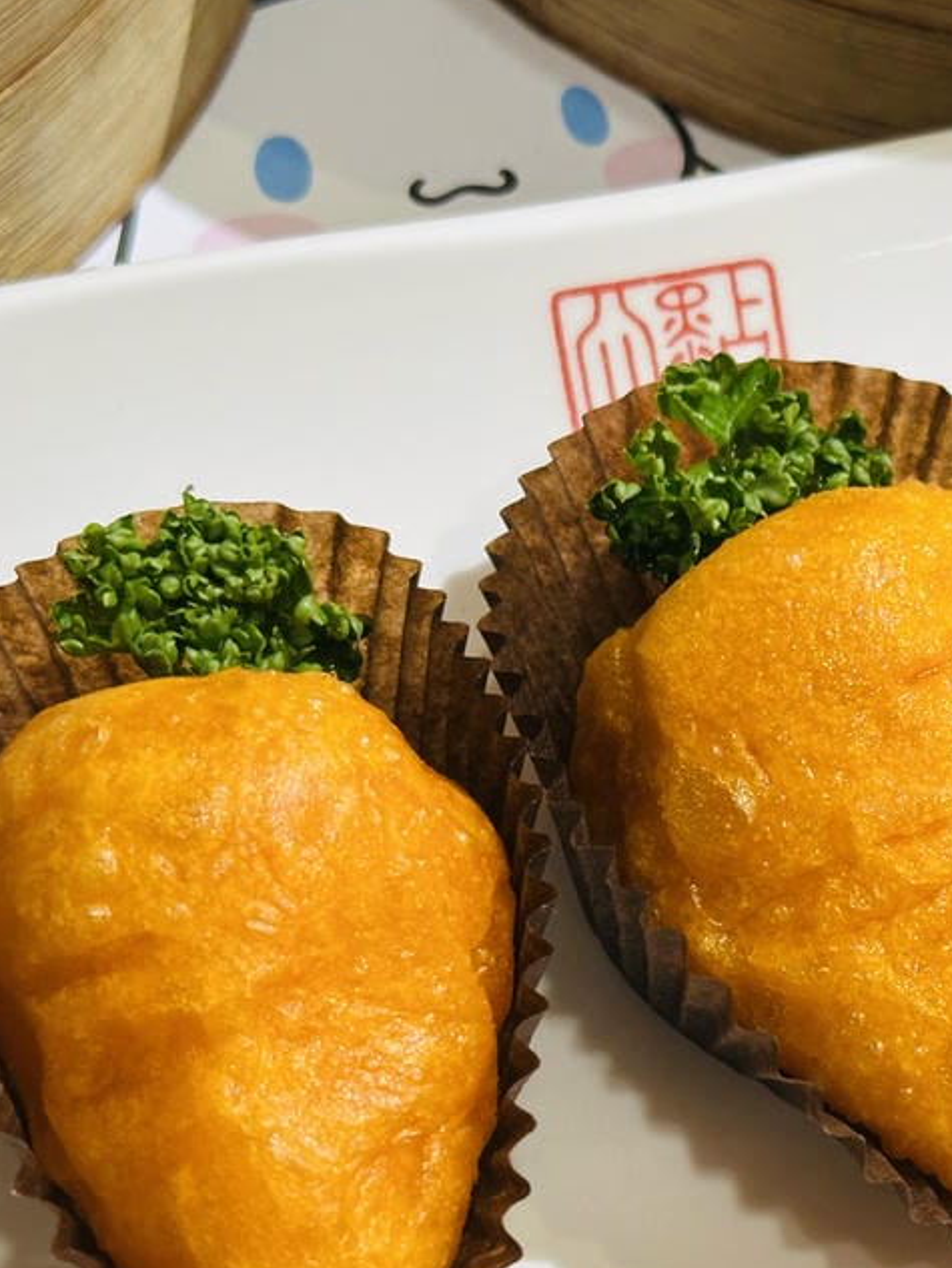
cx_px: 898
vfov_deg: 21.5
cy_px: 783
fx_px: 3336
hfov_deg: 16.0
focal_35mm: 91
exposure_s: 1/60
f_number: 1.78
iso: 125
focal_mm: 6.86
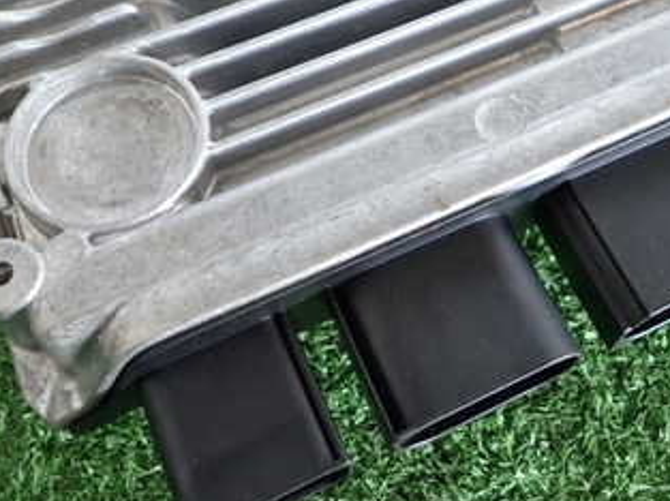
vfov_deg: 29.5
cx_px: 415
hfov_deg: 39.5
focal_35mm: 48
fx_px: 928
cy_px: 101
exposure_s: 1/40
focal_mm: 4.5
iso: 200
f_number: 2
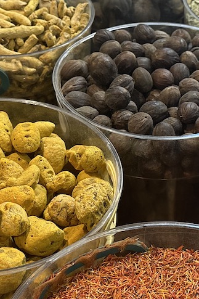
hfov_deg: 18.6
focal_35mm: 73
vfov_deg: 27.7
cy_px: 136
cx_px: 131
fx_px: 606
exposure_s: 1/100
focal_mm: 6.86
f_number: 1.78
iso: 160
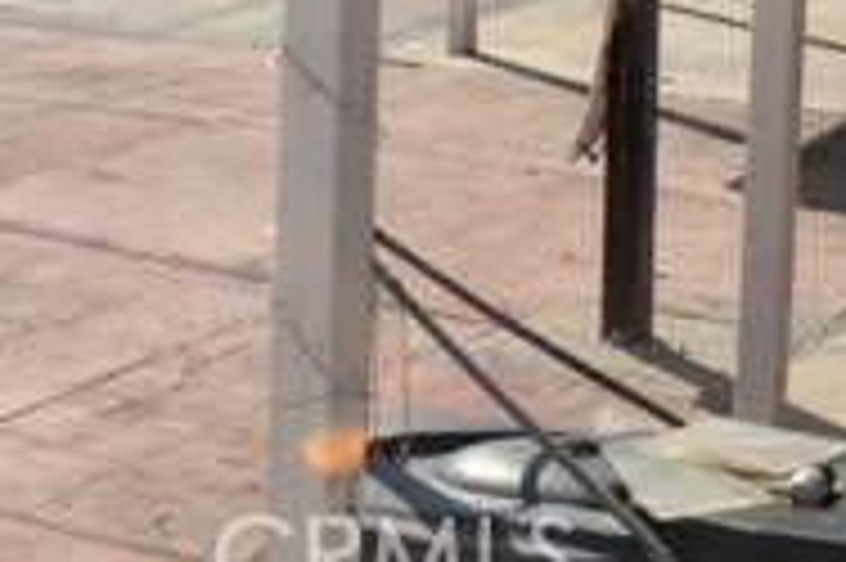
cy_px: -339
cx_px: 36
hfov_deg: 21.5
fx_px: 2160
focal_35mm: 92
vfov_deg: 13.7
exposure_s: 1/60
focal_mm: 18
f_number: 22
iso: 200
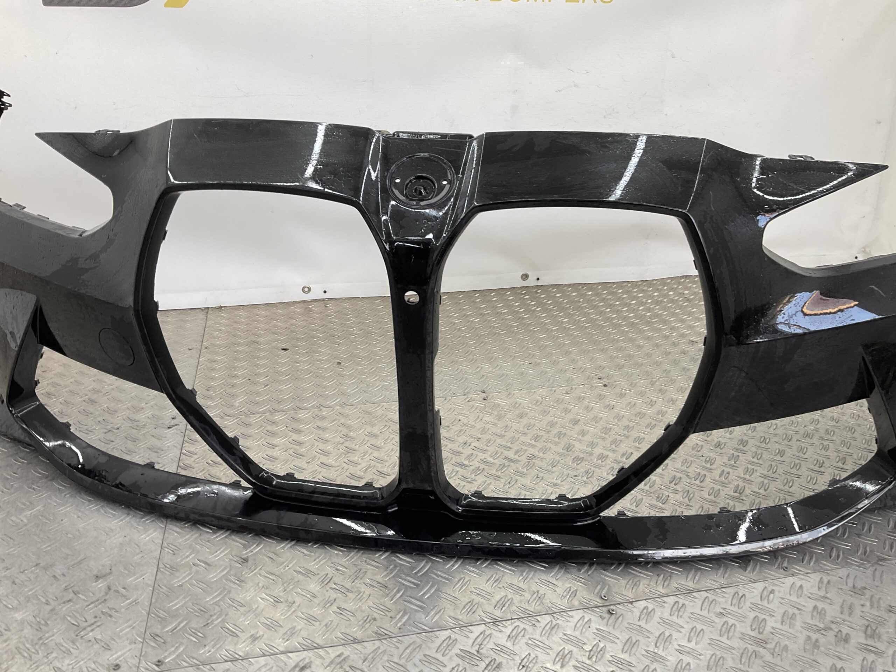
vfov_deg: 48.2
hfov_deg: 61.7
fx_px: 751
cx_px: 448
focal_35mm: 29
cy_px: 336
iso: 25
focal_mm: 3
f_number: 1.8
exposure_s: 1/120
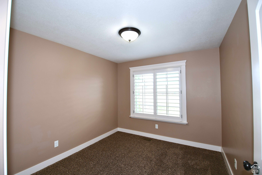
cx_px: 131
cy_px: 88
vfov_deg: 77.3
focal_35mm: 15
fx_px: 109
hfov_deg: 100.4
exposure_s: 1/60
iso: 280
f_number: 4
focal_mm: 10
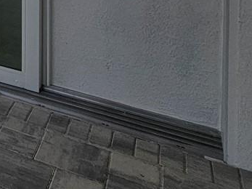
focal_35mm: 60
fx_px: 437
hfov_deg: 21.3
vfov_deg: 19.2
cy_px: -141
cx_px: -201
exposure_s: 1/447
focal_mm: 2.2
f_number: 2.2
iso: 50
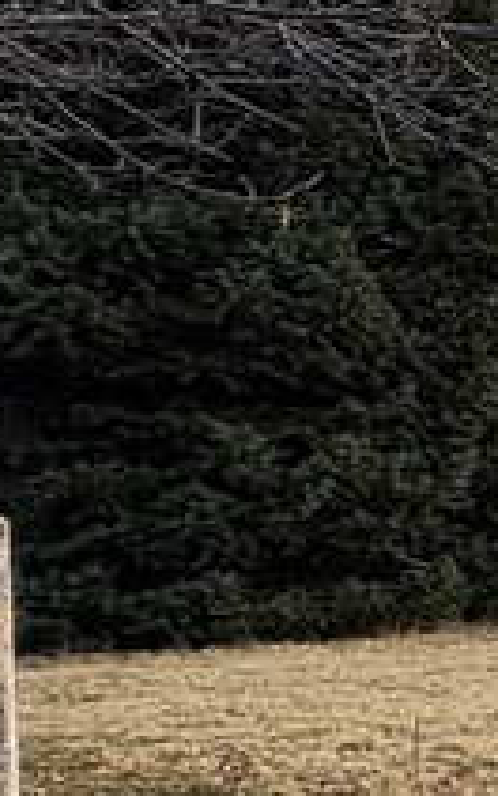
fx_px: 1562
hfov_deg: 9.0
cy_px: 619
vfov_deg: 28.1
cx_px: 1845
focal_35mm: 72
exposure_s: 1/993
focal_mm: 2.22
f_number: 2.2
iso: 50
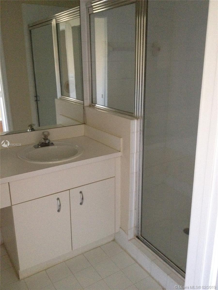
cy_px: 145
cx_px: 109
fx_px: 294
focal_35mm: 35
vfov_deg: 52.6
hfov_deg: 40.7
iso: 500
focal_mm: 4.28
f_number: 2.4
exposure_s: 1/15
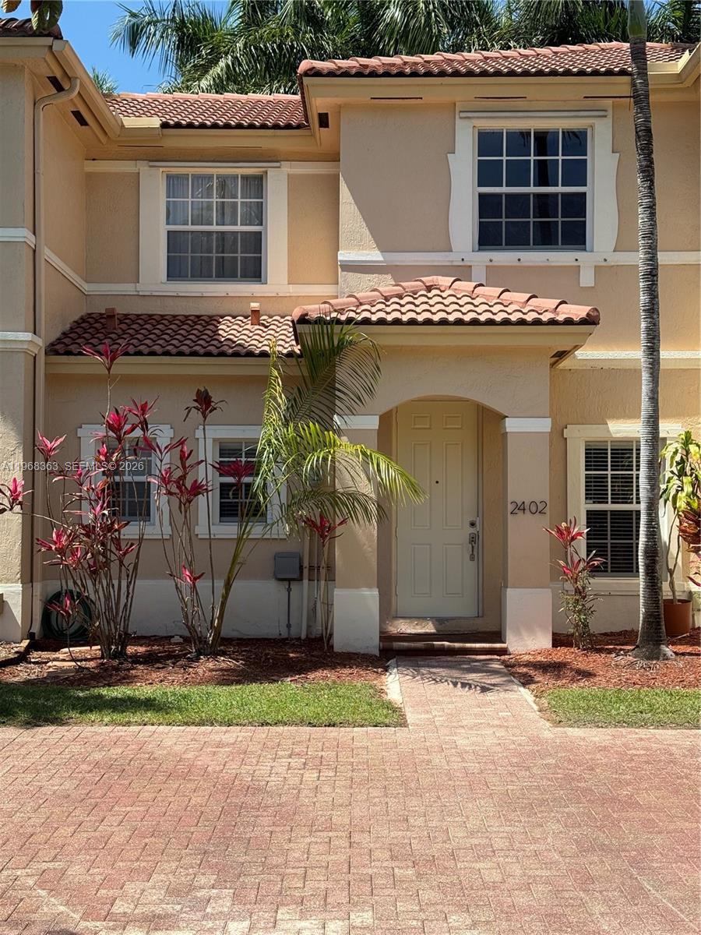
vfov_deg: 39.7
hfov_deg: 30.3
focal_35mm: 48
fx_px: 1296
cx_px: 350
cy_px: 468
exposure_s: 1/3378
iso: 64
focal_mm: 6.76
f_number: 1.78
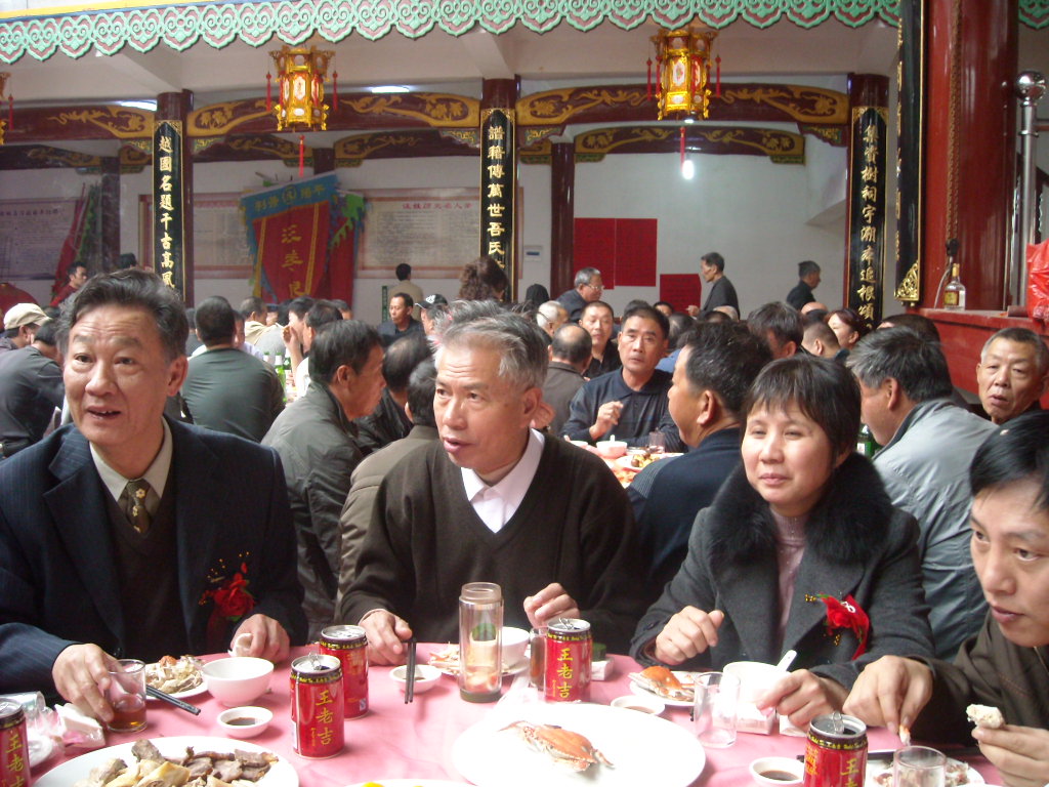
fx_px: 1061
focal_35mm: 35
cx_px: 524
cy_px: 394
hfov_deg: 52.6
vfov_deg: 40.7
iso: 282
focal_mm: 5.7
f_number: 2.8
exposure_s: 1/60
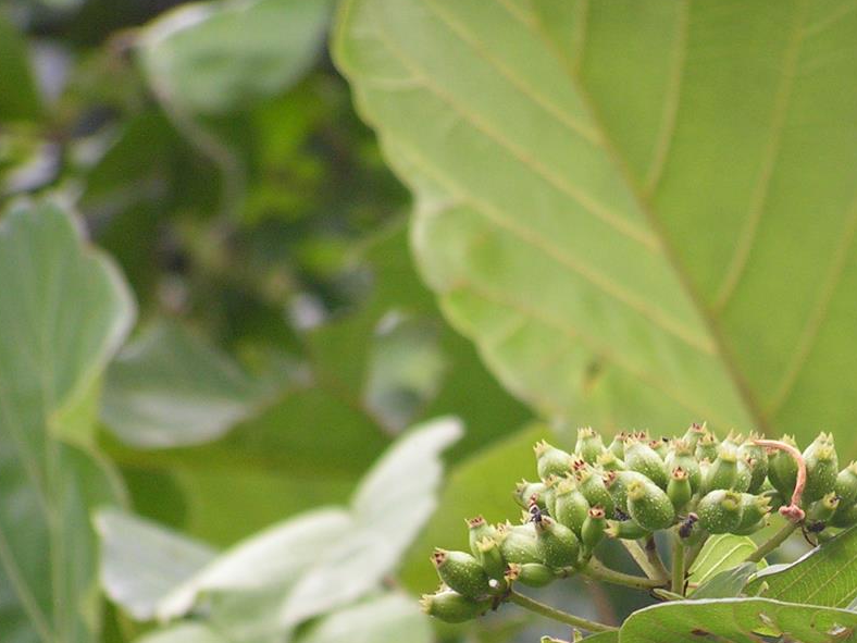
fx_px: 13146
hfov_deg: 3.7
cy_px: 527
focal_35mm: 531
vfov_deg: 2.8
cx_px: 707
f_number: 3.5
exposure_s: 1/400
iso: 100
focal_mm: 50.9
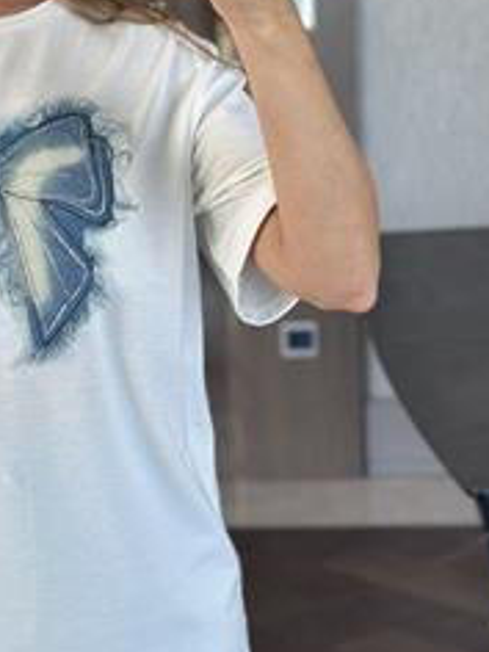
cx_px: 30
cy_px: 215
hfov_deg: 14.2
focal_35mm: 103
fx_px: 1940
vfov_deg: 19.0
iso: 80
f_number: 1.78
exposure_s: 1/121
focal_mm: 6.86
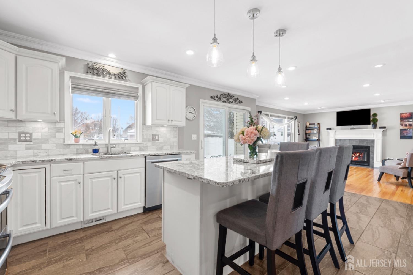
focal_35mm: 15
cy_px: 138
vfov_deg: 77.3
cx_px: 206
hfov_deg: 100.4
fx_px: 172
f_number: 9
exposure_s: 1
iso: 200
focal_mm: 10
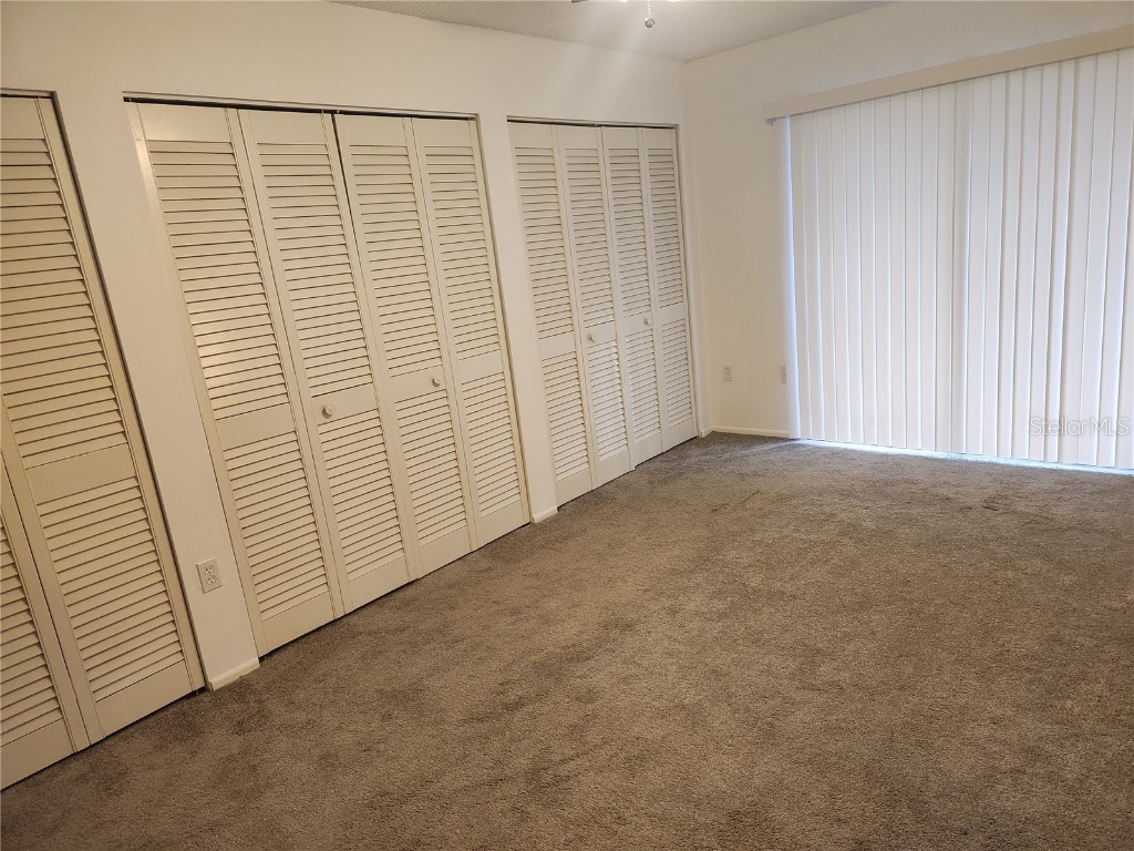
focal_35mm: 23
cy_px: 426
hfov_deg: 73.9
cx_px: 567
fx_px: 753
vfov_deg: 58.9
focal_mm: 5.4
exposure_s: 1/120
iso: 250
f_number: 1.8
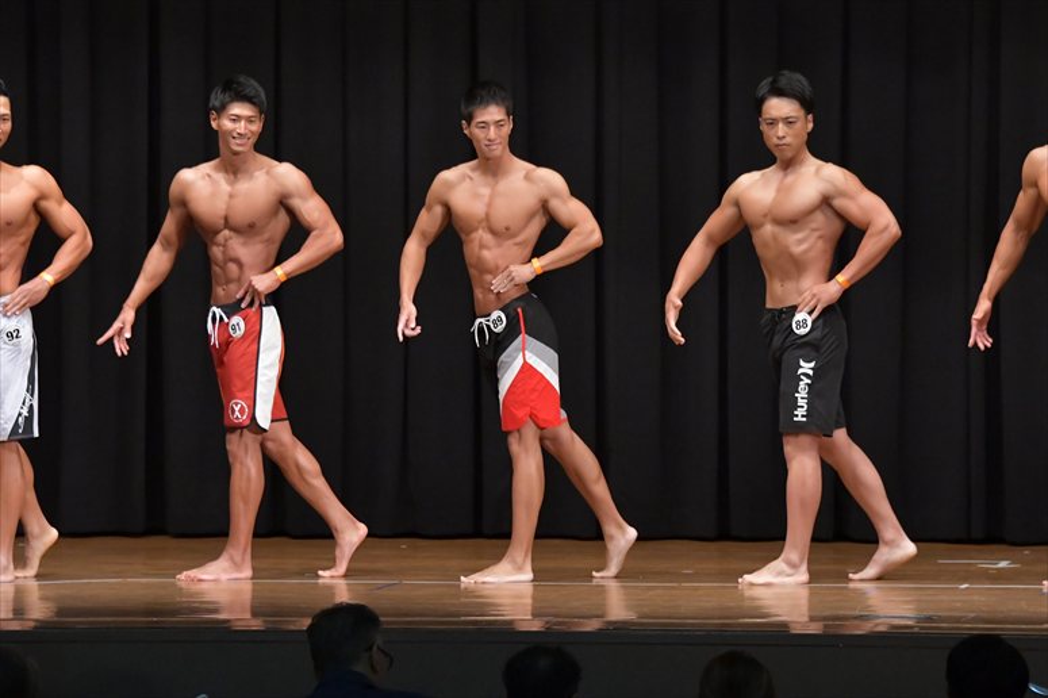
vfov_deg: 7.3
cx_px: 524
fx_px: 5441
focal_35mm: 187
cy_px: 349
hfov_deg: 11.0
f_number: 5.6
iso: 6400
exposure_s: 1/400
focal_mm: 125
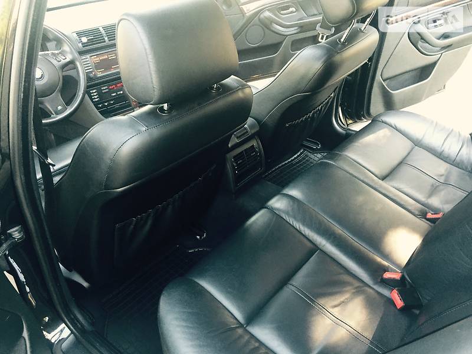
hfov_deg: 61.7
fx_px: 395
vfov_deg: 48.2
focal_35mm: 29
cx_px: 236
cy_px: 177
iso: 160
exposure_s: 1/33
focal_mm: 4.2
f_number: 2.2
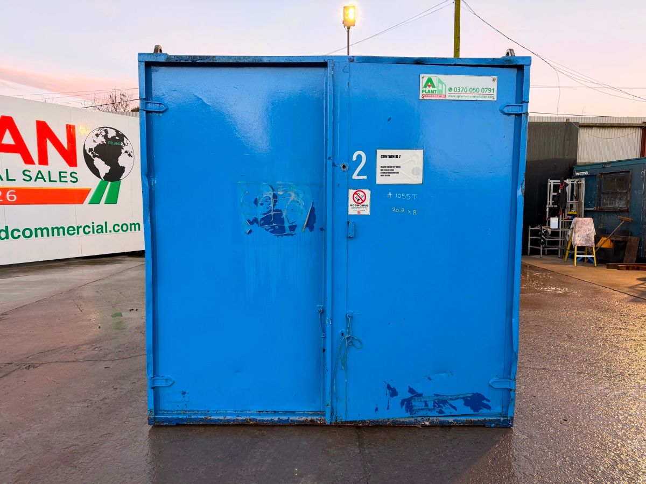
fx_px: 448
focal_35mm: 24
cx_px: 323
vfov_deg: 56.8
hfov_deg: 71.6
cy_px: 242
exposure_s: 1/100
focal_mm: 6.76
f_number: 1.78
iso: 160
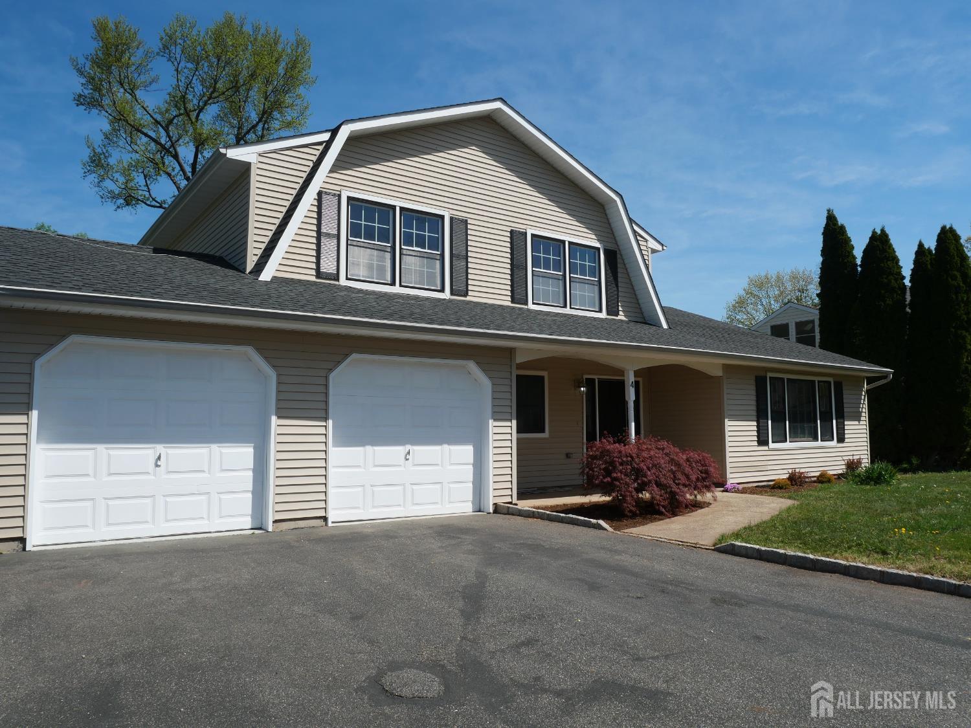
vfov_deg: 56.8
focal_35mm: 24
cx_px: 486
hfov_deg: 71.6
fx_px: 673
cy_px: 364
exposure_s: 1/400
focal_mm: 12
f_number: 10
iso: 200
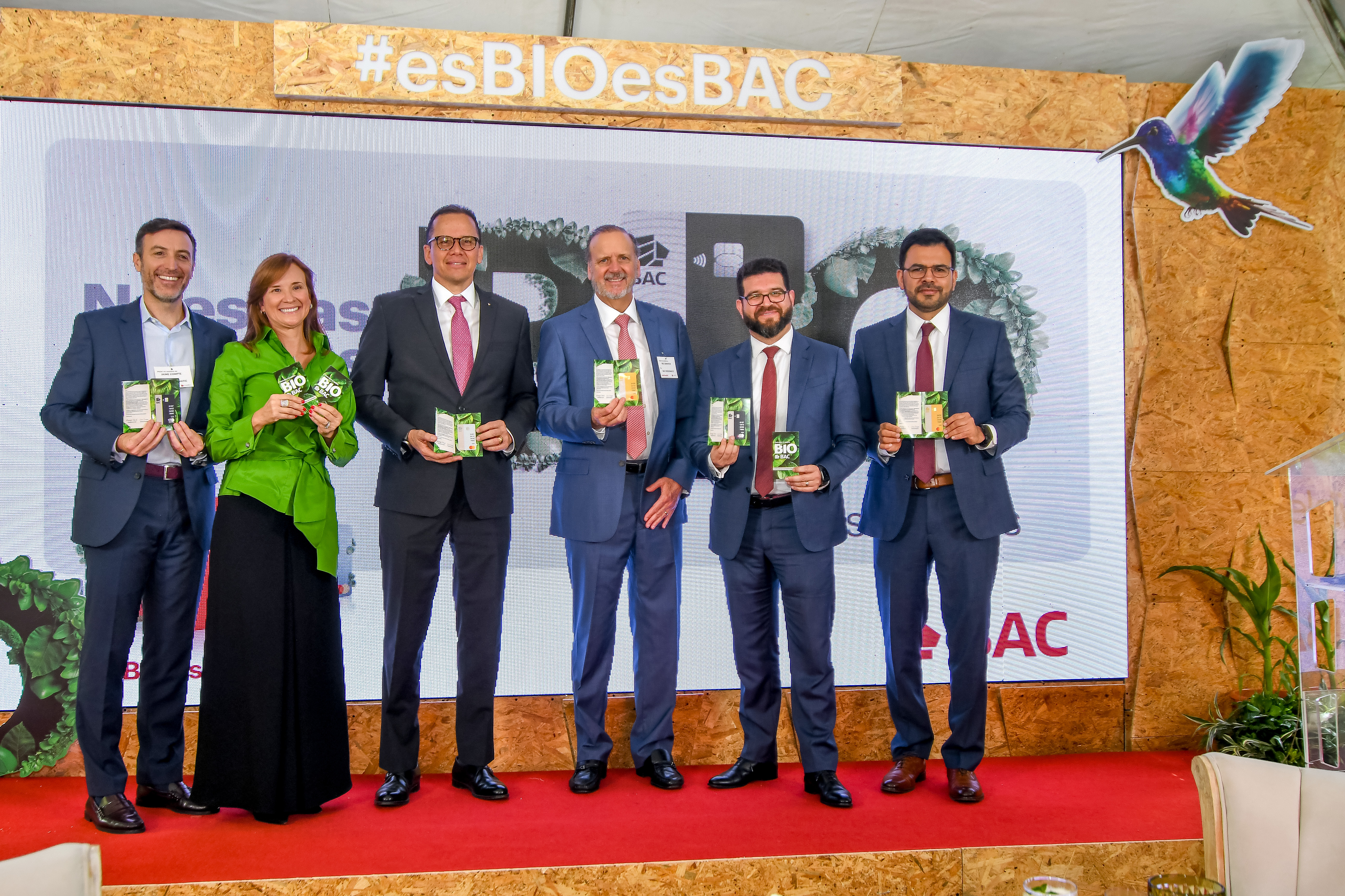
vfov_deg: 36.9
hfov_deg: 53.1
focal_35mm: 36
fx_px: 1345
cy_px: 448
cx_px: 672
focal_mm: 24
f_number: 4
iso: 500
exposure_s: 1/160
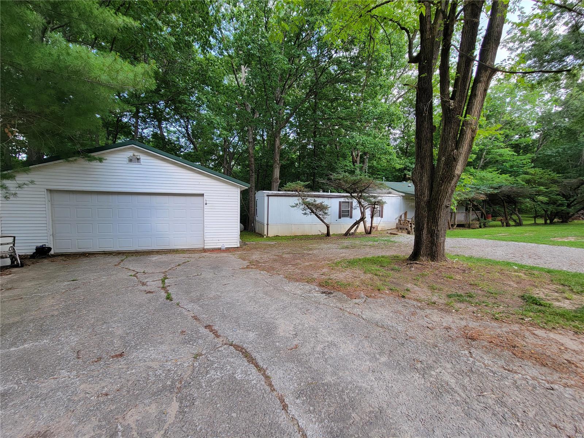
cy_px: 219
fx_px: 219
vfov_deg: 89.9
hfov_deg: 106.2
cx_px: 292
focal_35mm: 13
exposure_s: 1/167
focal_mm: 2.2
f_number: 2.2
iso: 50
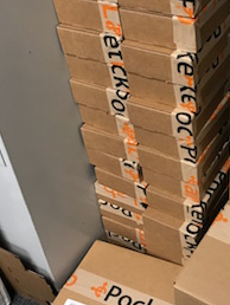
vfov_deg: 36.7
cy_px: 136
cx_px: 196
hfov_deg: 27.3
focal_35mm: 52
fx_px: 460
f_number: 1.8
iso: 50
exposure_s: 1/15
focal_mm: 3.99
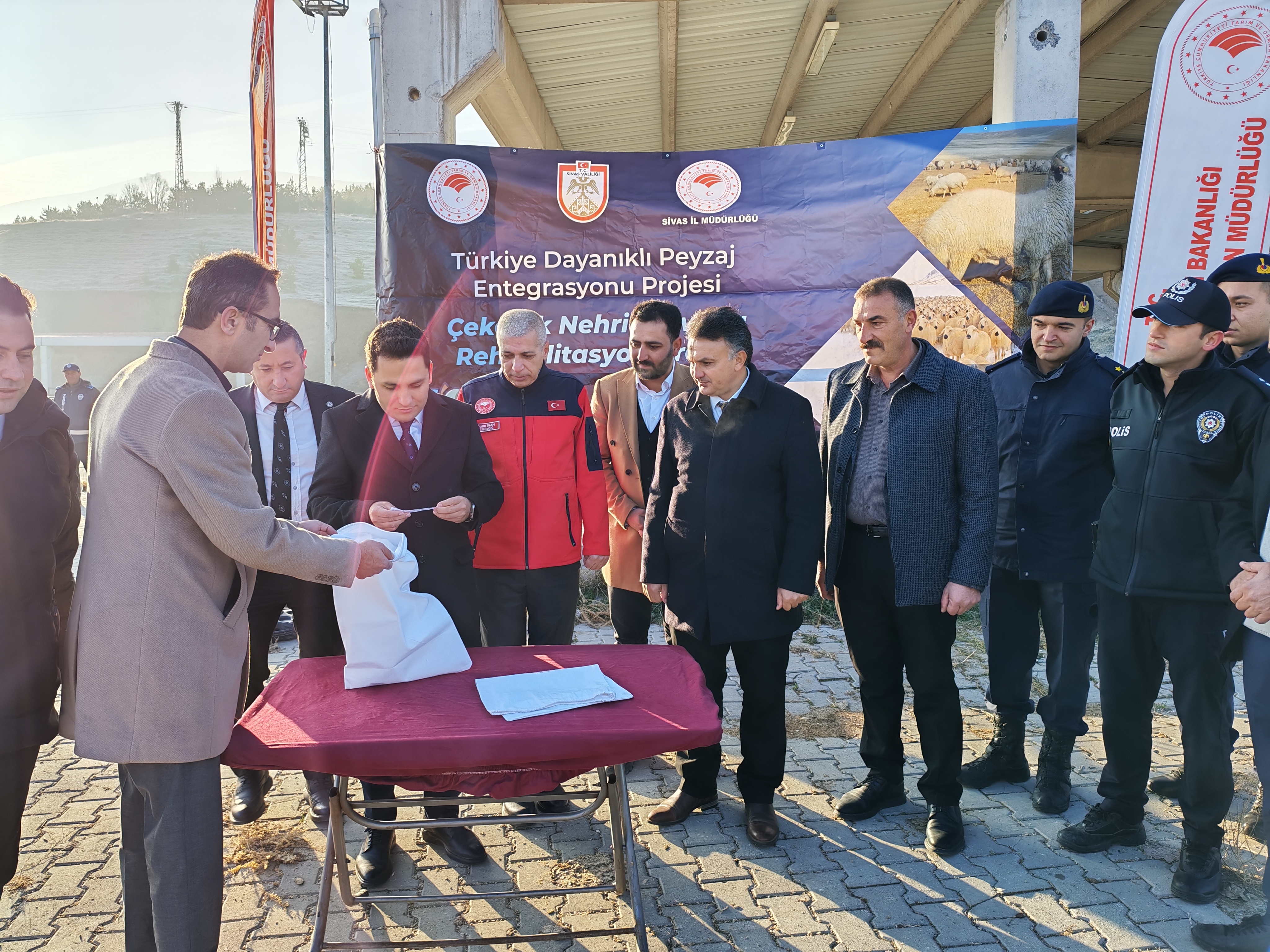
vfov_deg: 51.4
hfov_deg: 65.3
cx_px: 635
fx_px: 991
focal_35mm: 27
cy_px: 476
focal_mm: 6.12
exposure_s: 1/250
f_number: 1.9
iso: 50
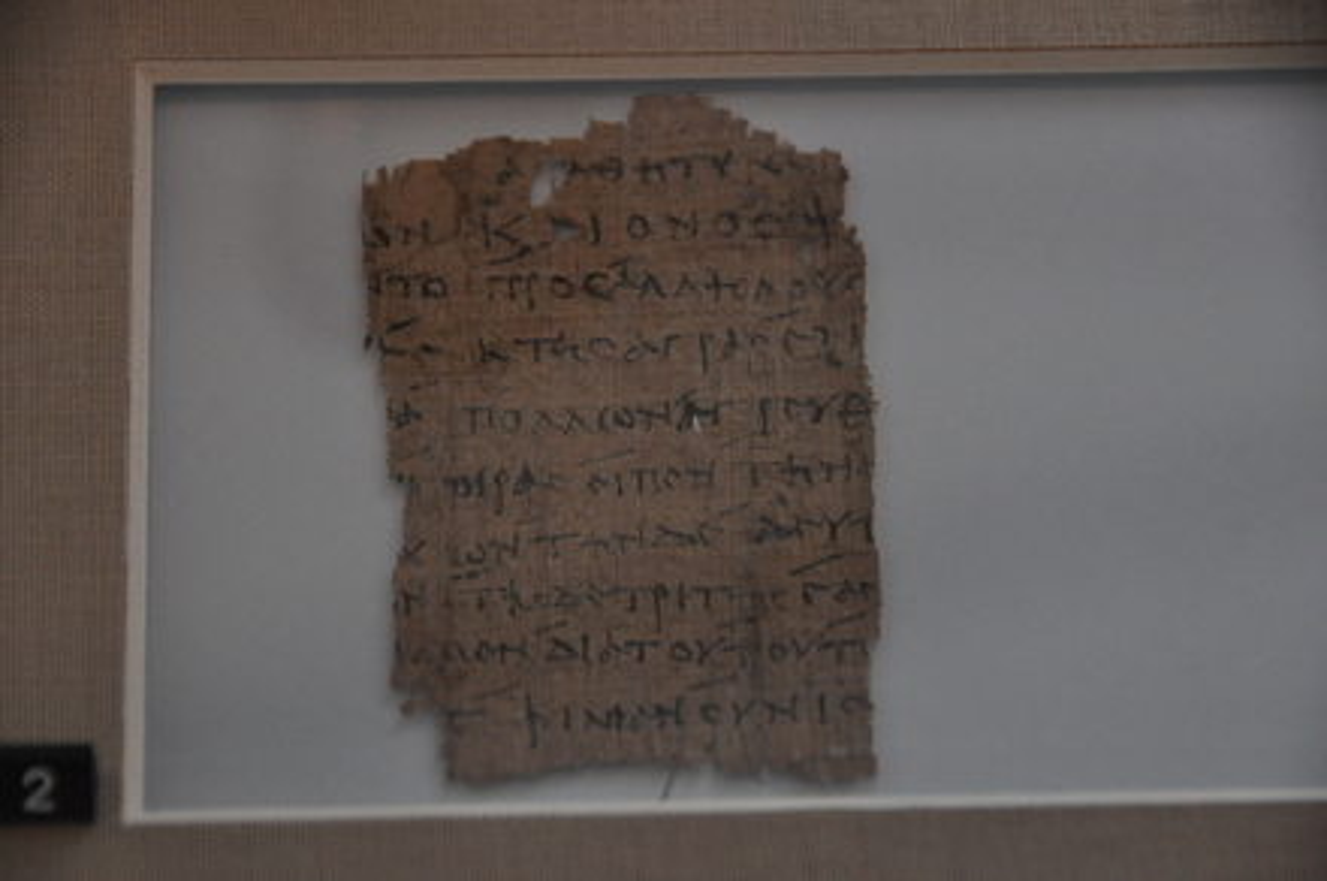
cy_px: 440
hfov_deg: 10.2
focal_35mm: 202
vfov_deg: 6.8
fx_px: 7453
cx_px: 664
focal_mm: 135
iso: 1600
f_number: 5.6
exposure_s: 1/100
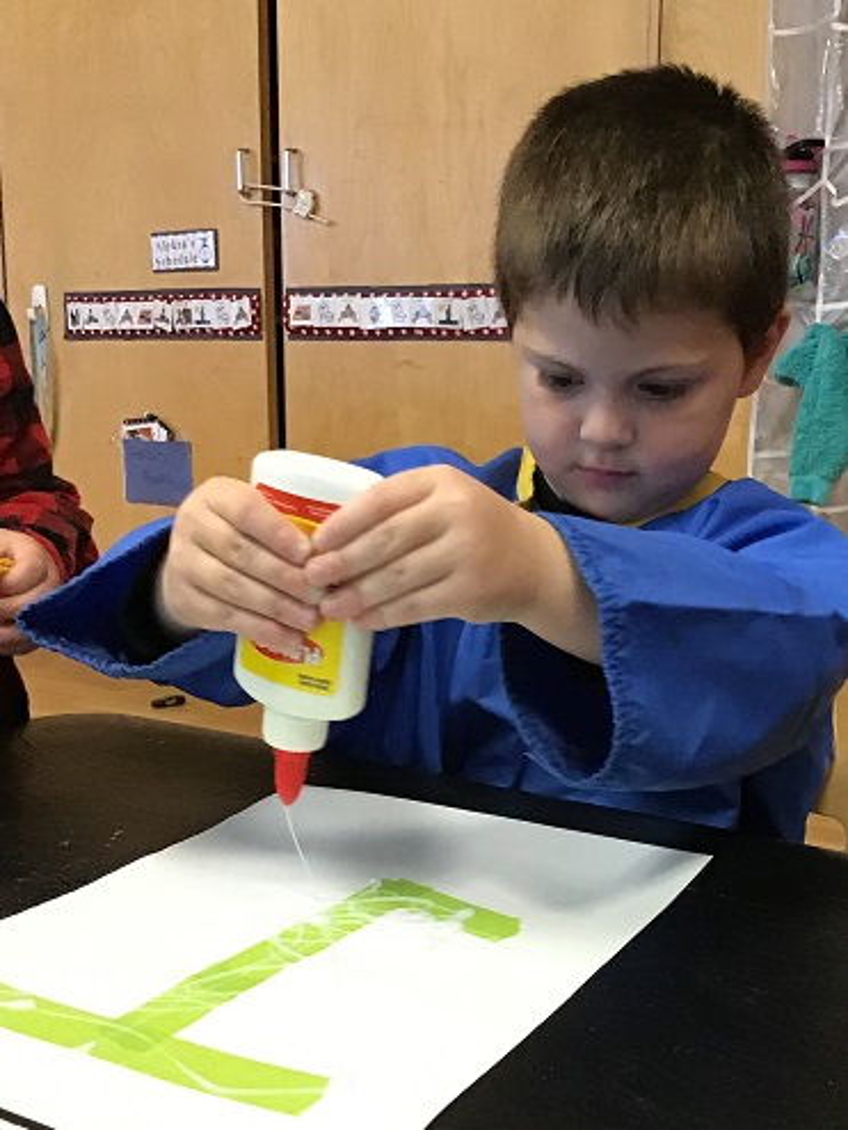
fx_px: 1012
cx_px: 424
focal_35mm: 31
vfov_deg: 58.3
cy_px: 565
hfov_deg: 45.5
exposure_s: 1/30
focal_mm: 3.3
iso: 250
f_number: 2.4
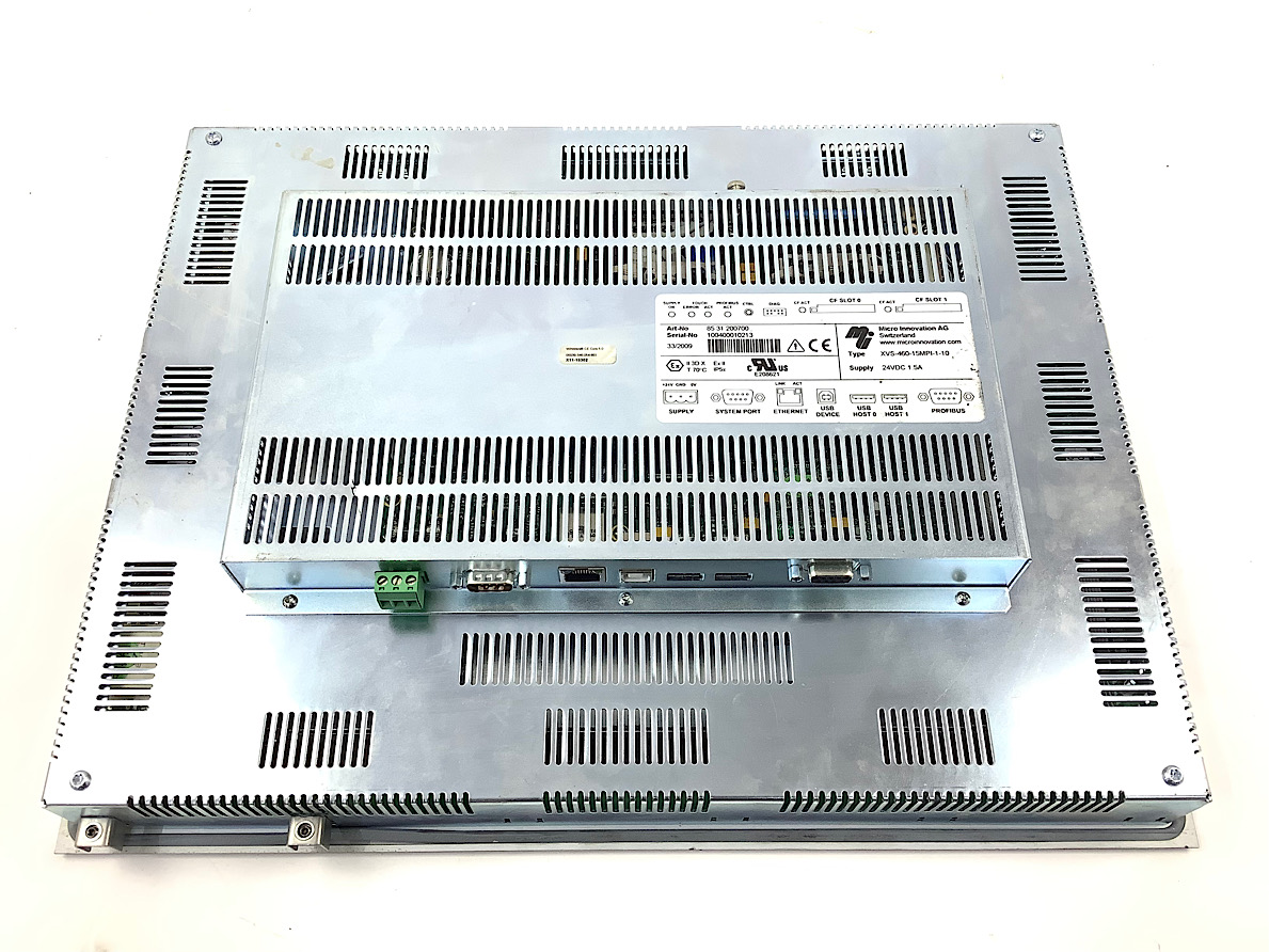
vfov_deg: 45.4
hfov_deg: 58.3
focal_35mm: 31
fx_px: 1137
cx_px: 634
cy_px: 476
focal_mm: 3.3
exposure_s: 1/50
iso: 64
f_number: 2.4
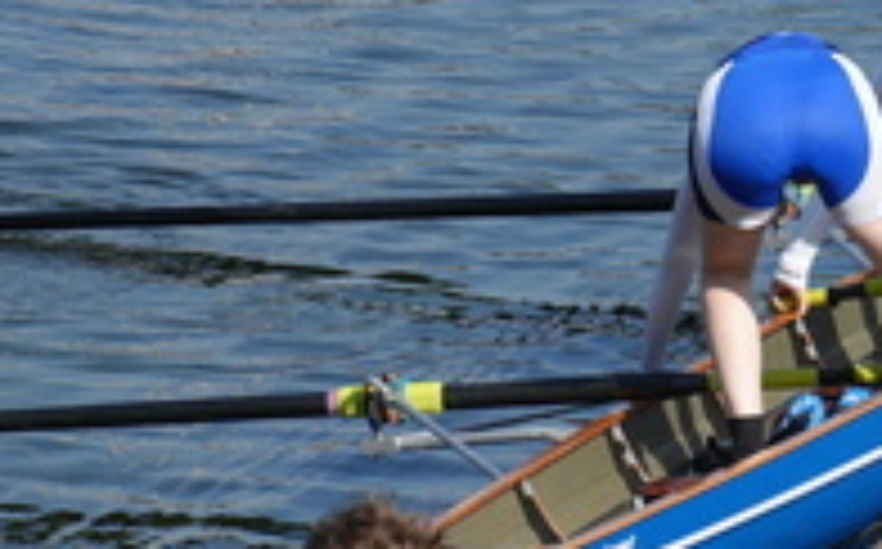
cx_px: 940
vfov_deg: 2.1
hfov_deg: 3.4
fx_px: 14886
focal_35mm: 620
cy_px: -47
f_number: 6.3
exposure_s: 1/400
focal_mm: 128
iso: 100
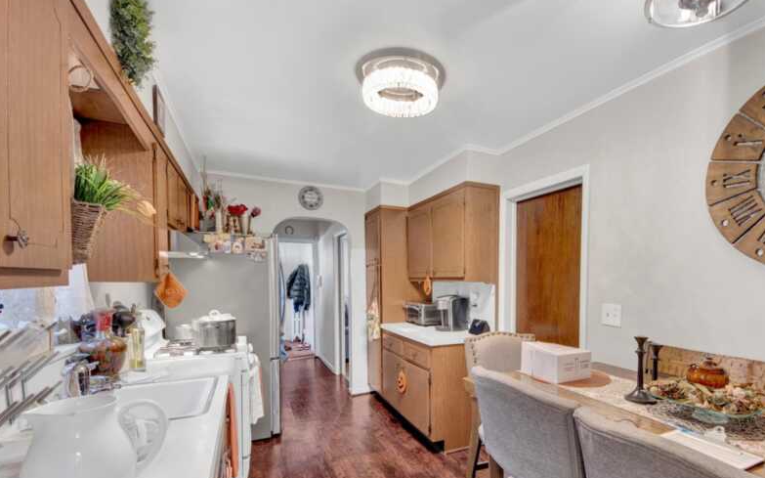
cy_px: 295
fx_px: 334
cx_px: 434
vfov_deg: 70.2
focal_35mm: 16
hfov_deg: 97.2
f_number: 8
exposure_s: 1.3
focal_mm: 8
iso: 100
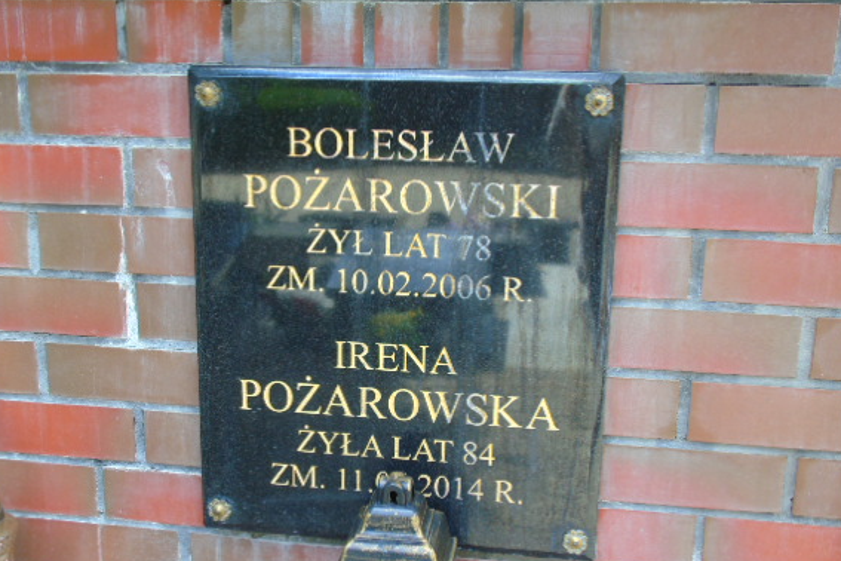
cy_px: 353
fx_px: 1098
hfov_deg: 41.9
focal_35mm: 47
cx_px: 384
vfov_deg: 28.5
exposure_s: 1/80
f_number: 3.9
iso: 80
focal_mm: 7.1
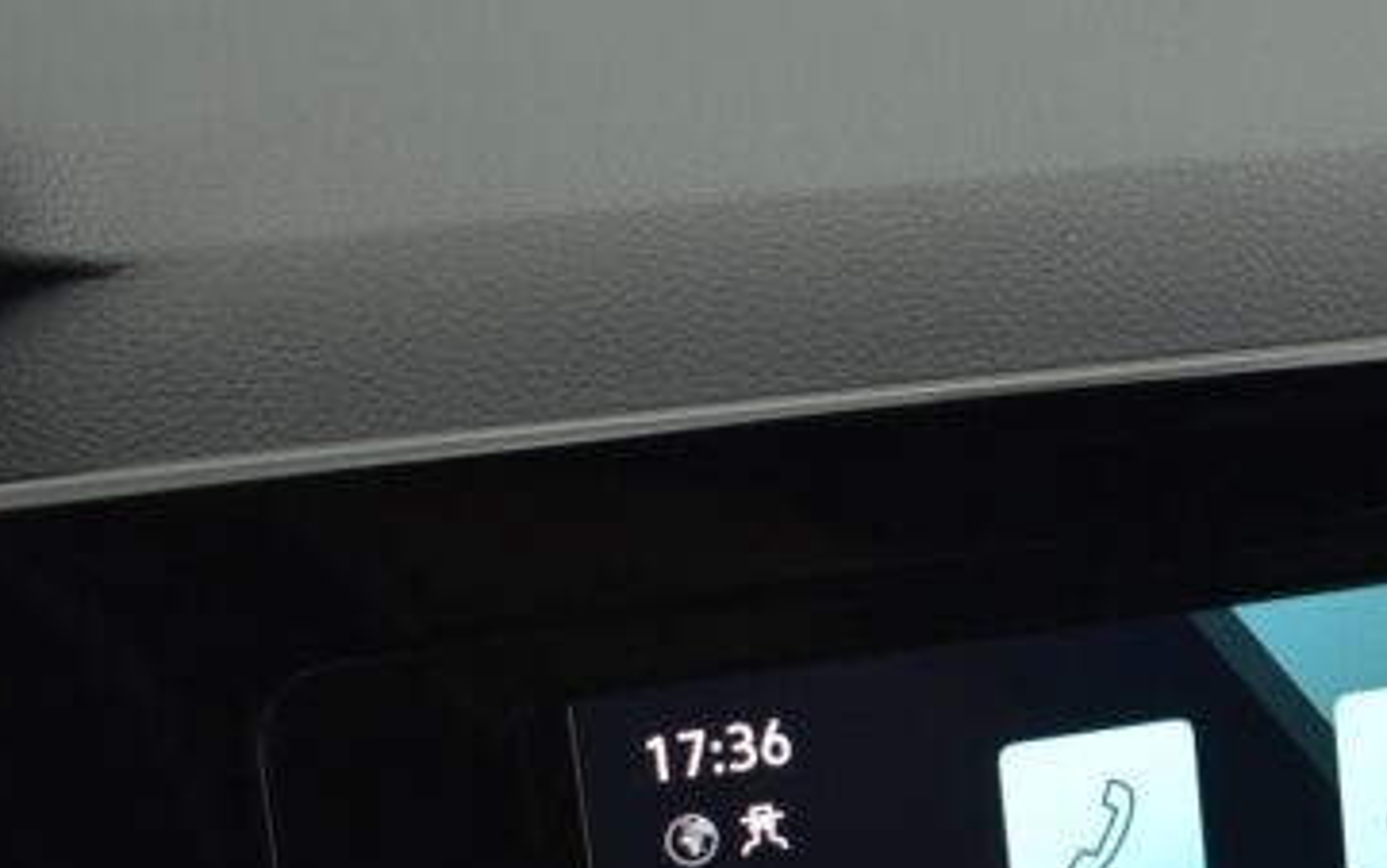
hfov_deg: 19.6
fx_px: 3933
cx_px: 1241
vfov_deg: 12.4
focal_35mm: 104
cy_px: 976
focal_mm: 24
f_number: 4
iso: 1600
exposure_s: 1/125
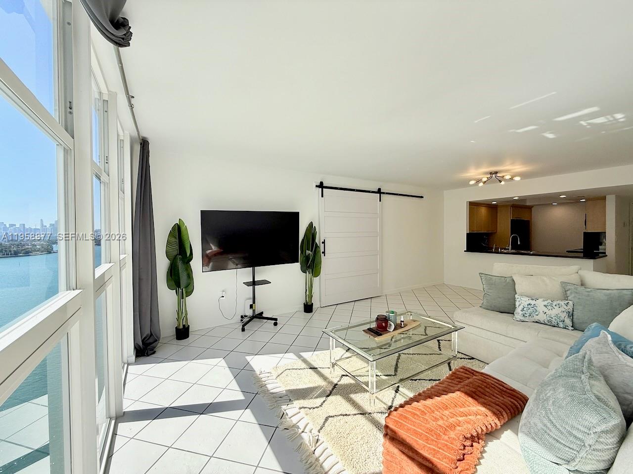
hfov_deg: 102.1
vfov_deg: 85.7
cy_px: 237
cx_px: 316
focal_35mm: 14
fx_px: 256
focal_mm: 2.22
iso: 50
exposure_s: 1/368
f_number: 2.2
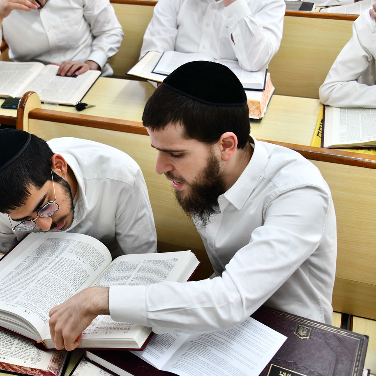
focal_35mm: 52
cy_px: 189
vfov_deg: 32.8
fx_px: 639
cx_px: 89
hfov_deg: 32.1
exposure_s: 1/160
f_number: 5.6
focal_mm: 40
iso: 800
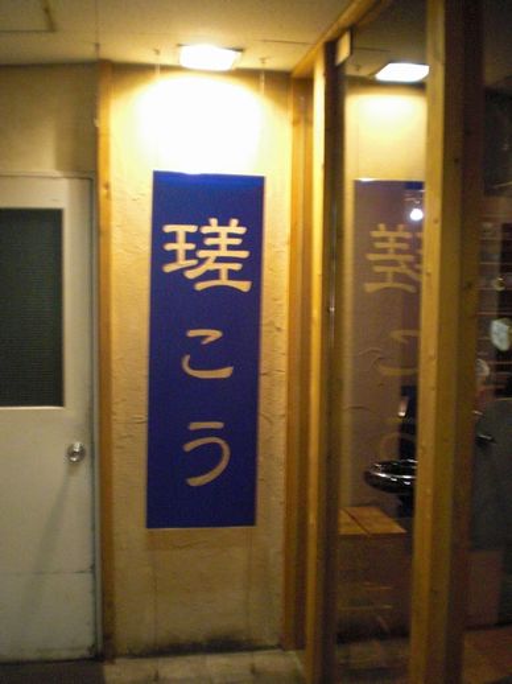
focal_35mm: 38
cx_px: 256
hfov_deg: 37.7
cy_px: 342
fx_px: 750
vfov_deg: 49.0
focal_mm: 6.3
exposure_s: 1/20
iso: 800
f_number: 3.1
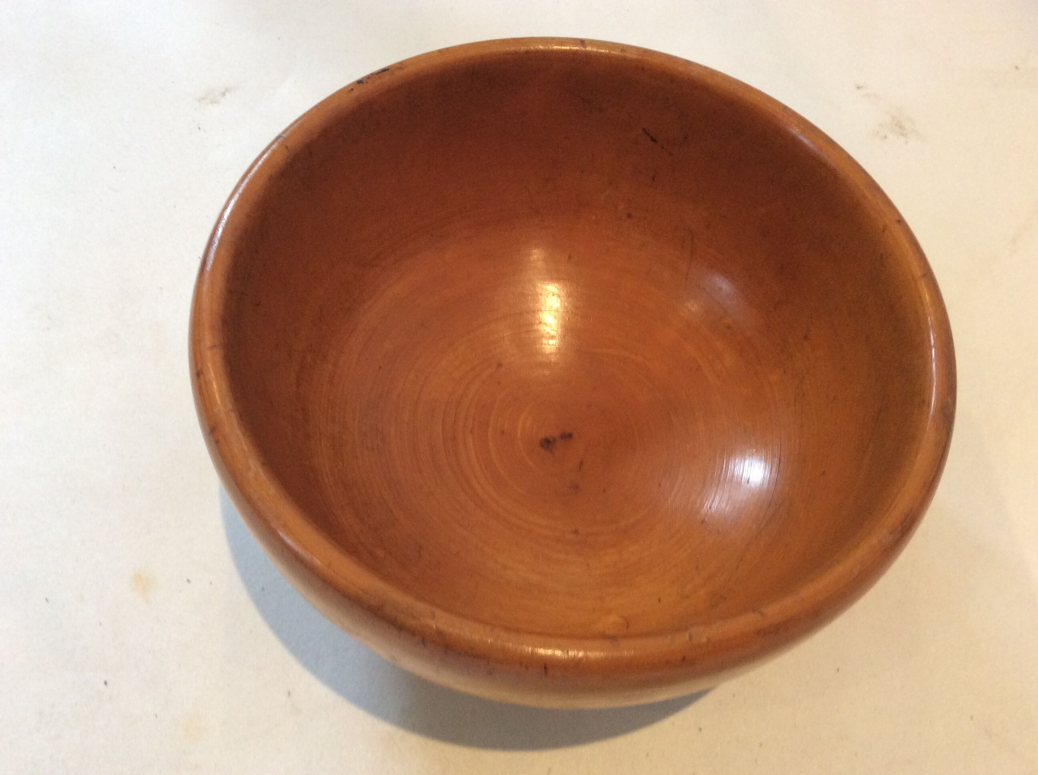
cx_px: 519
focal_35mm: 32
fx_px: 958
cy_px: 388
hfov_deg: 56.9
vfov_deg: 44.1
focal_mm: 3.3
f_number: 2.4
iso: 125
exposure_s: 1/25
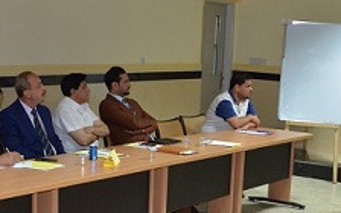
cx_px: 234
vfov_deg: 15.3
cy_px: 237
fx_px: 771
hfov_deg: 24.8
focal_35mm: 83
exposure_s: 1/60
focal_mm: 22
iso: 800
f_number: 3.8
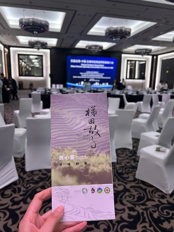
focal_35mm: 26
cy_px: 116
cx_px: 87
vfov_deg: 67.3
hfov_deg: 53.1
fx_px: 174
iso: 125
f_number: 1.5
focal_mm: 5.7
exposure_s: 1/106
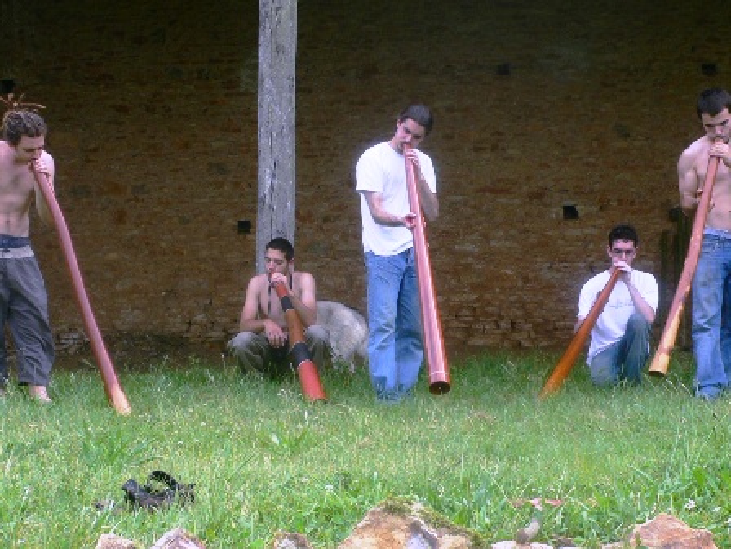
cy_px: 274
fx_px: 1711
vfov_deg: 18.2
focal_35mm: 81
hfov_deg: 24.1
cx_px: 366
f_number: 4
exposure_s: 1/200
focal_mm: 10.8
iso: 80
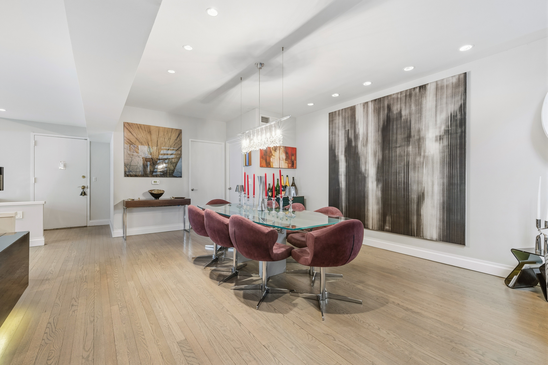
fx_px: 228
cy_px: 182
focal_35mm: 15
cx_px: 274
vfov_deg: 77.2
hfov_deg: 100.4
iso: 500
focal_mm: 15
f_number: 8
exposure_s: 1/15
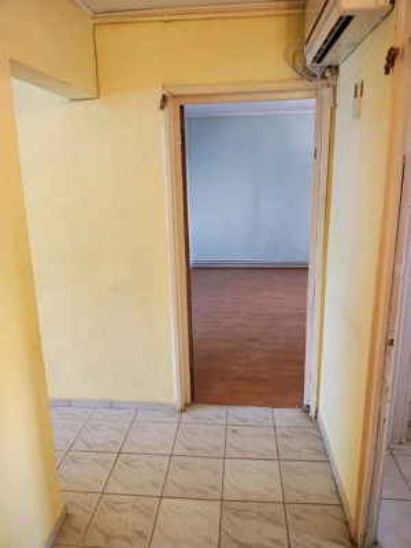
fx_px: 396
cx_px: 206
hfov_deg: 54.9
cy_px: 274
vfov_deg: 69.4
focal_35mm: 25
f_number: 1.4
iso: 550
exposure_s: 1/50
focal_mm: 5.89
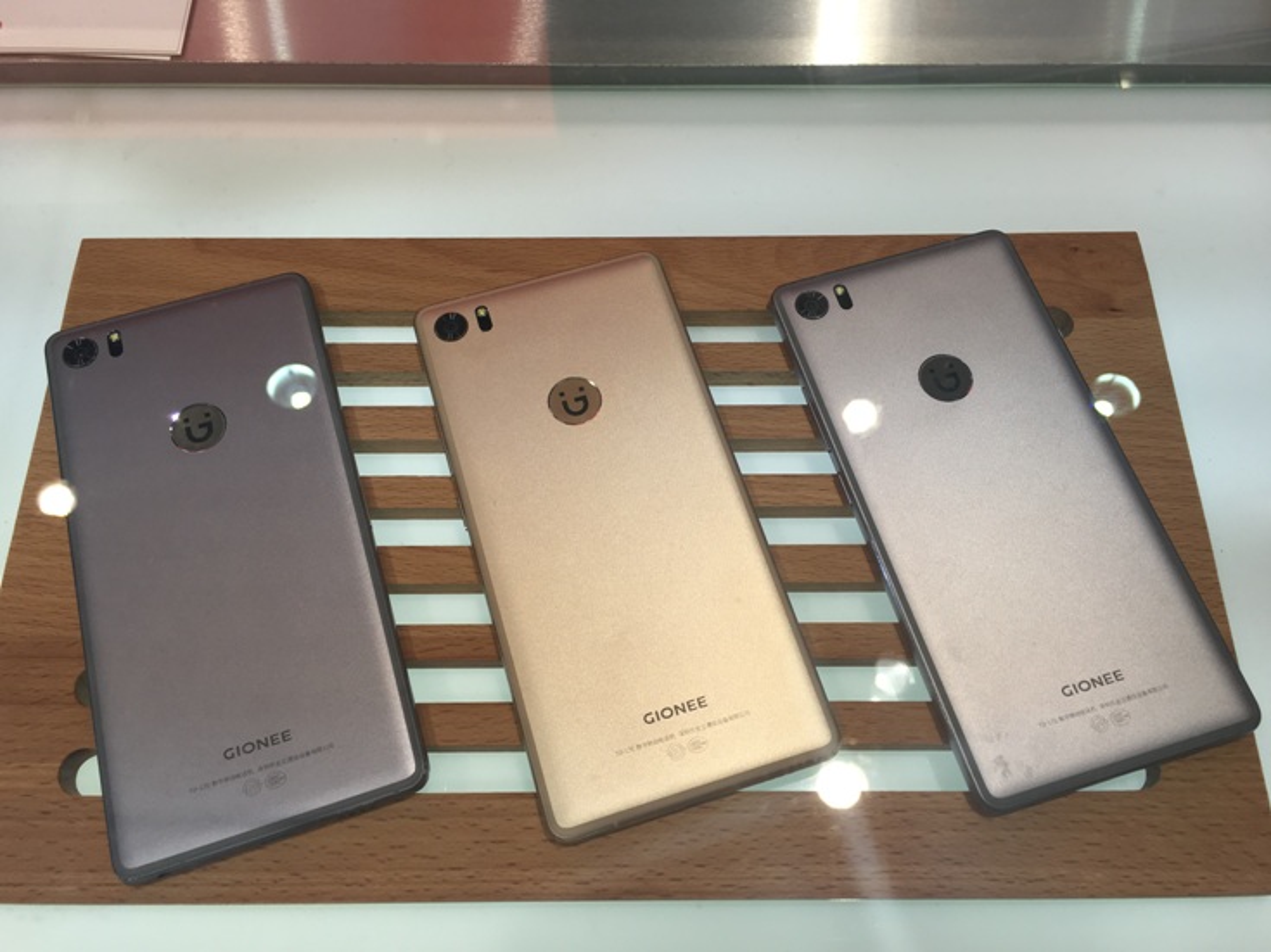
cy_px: 476
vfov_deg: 48.2
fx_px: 1065
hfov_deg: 61.7
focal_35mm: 29
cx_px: 636
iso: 25
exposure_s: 1/123
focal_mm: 4.15
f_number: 2.2
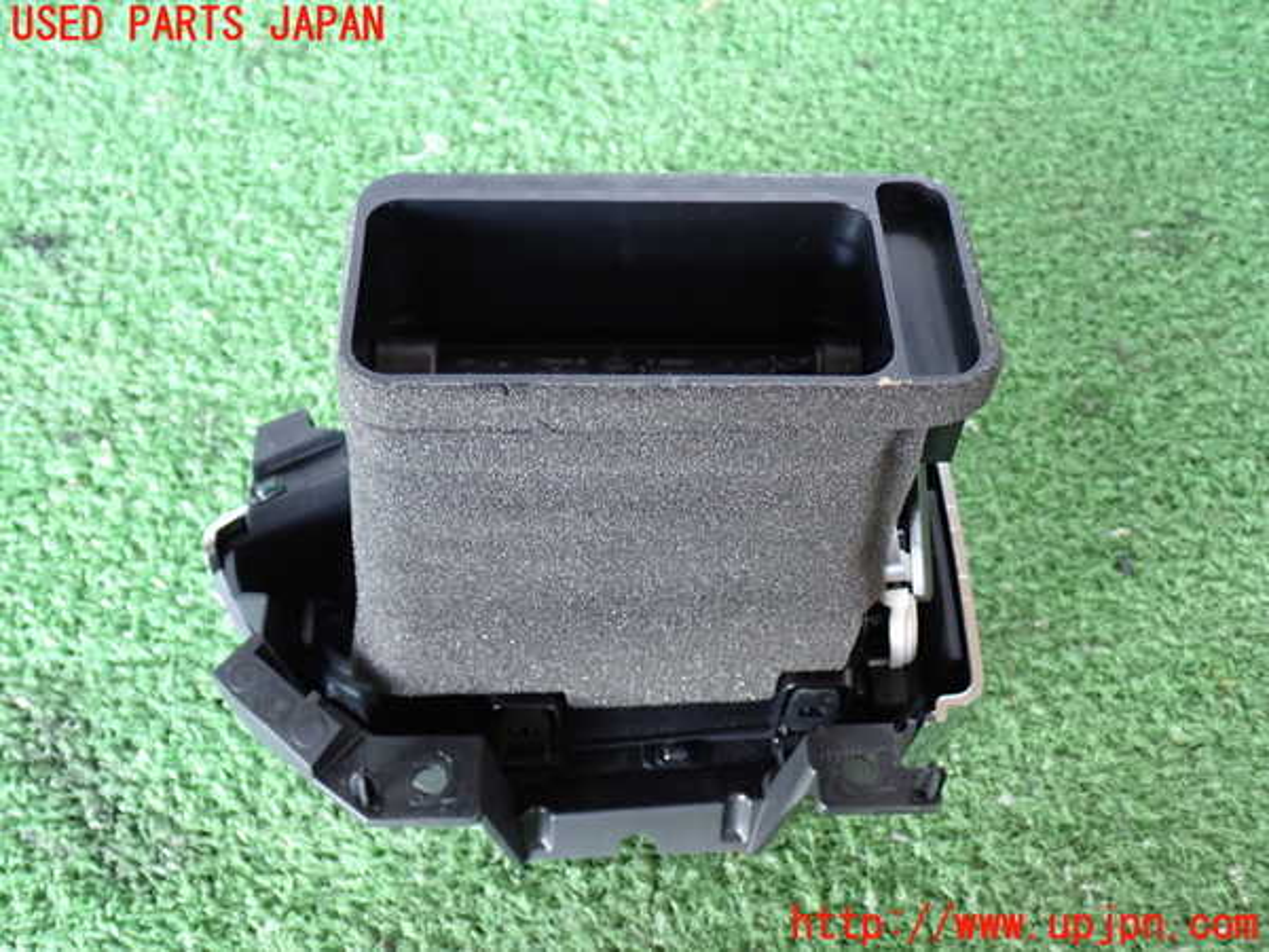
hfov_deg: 45.8
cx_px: 634
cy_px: 476
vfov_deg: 35.1
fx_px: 1503
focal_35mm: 41
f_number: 2.8
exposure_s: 1/25
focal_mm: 7.31
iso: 800
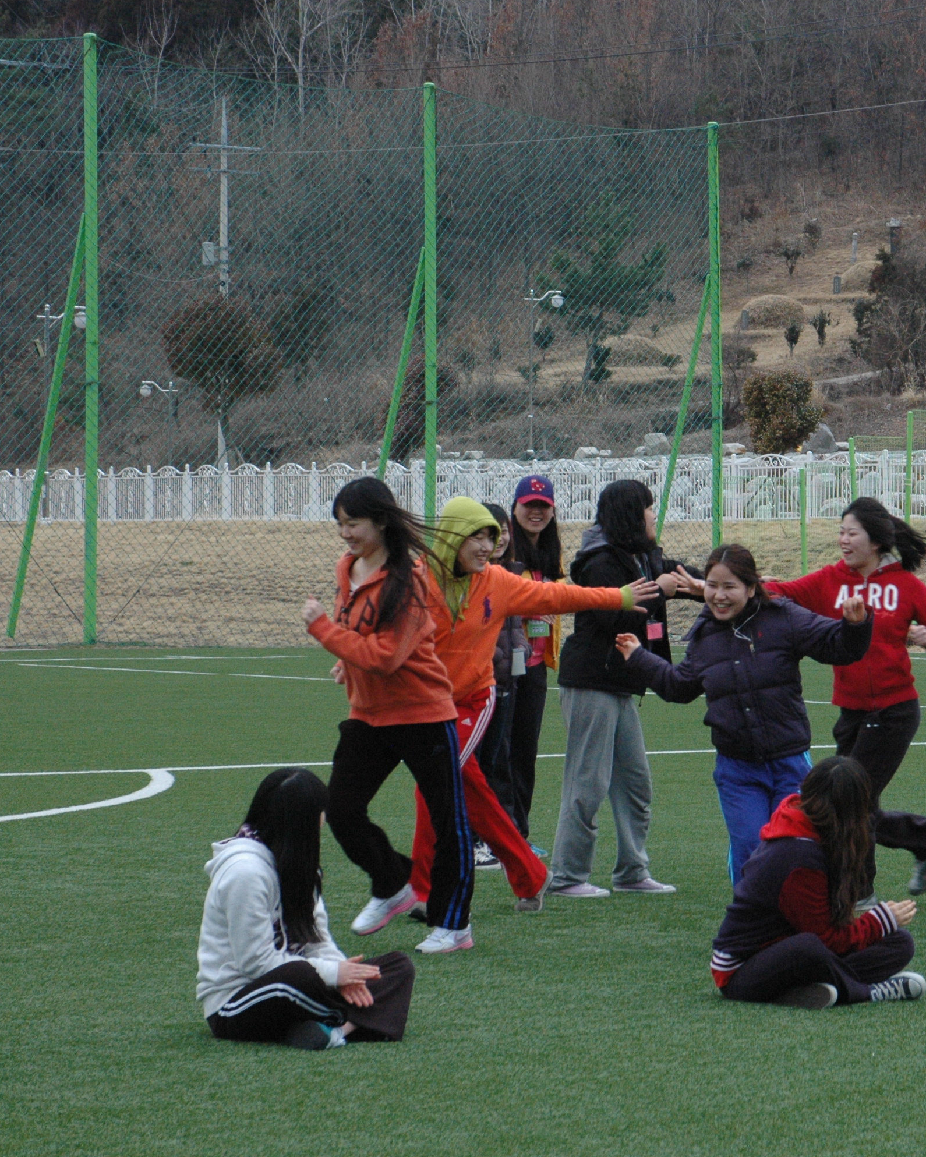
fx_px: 4521
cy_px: 579
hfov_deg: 11.6
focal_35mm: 132
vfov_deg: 14.6
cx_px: 852
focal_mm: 62
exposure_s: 1/400
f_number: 10
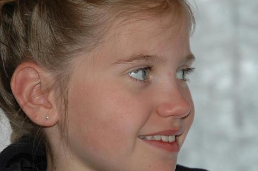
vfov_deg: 8.9
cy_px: 96
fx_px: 1102
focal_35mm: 154
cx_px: 125
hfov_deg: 13.4
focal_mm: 56
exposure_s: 1/100
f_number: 4.5
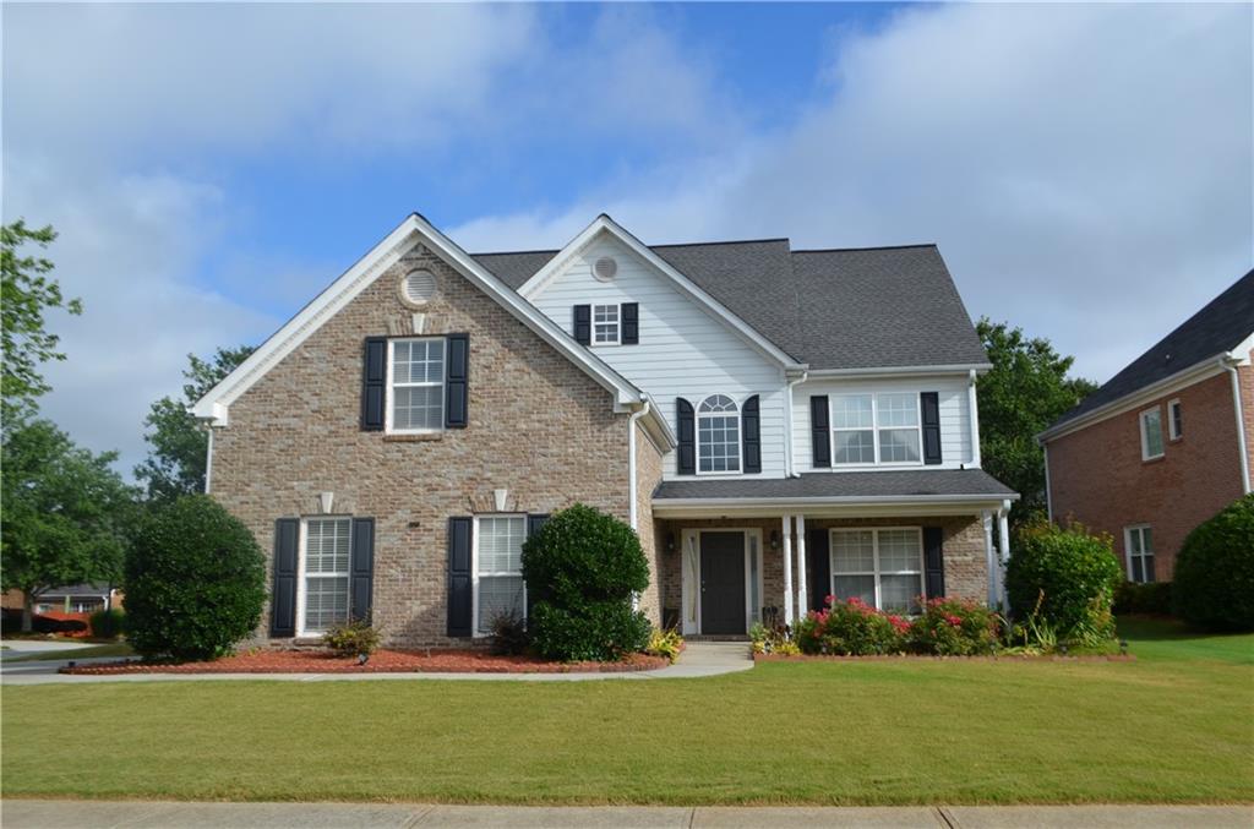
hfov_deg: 62.1
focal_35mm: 30
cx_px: 627
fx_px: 1042
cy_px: 414
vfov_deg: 43.4
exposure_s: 1/320
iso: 100
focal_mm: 20
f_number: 8
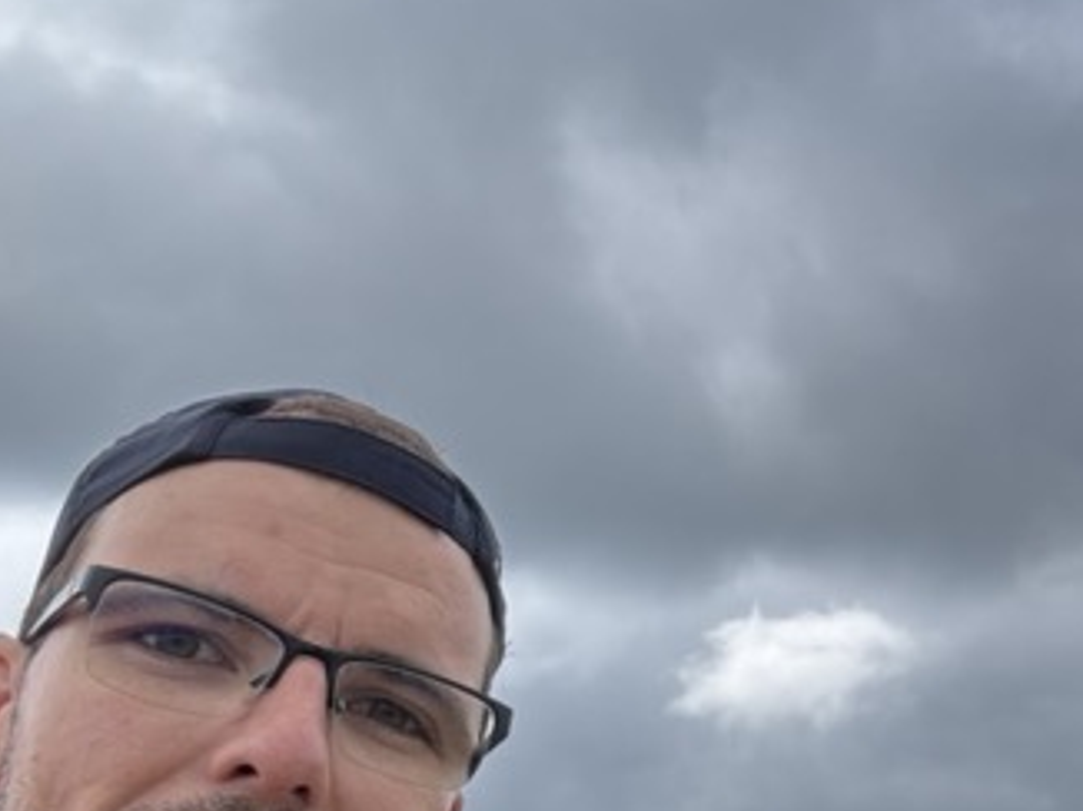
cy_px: 638
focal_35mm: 48
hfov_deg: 38.4
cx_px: 847
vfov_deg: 29.6
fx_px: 1501
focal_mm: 2.69
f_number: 1.9
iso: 25
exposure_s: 1/1383
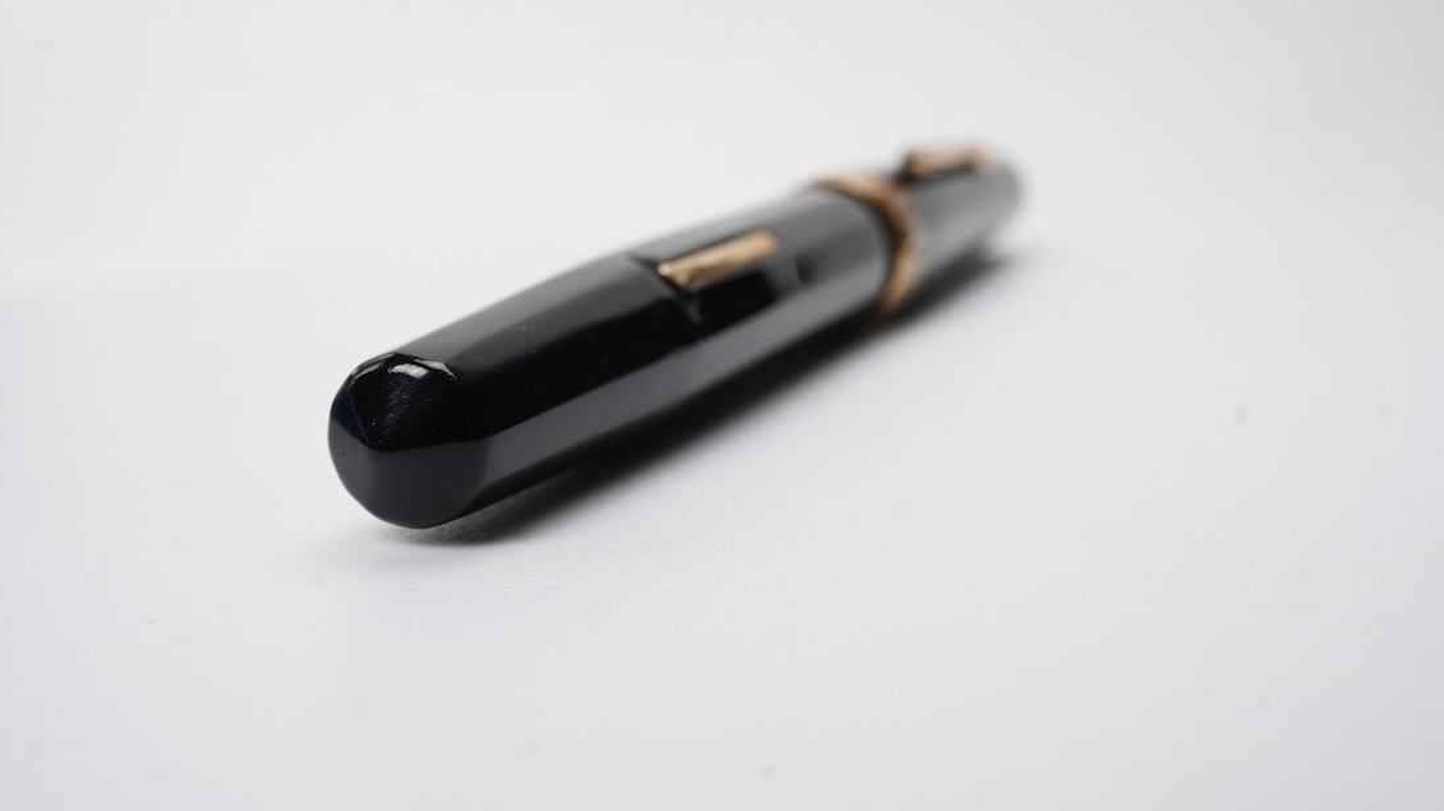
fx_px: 1837
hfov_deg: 42.9
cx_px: 717
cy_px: 404
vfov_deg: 24.9
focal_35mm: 48
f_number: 20
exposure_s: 1/100
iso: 400
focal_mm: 30
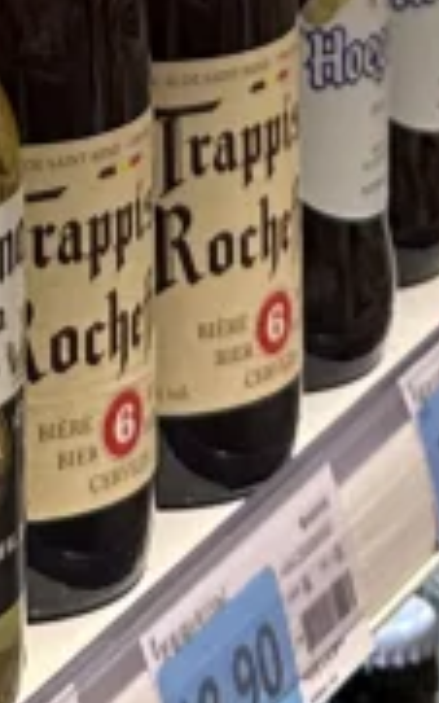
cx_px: -19
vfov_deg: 8.9
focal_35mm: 202
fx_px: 3870
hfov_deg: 6.5
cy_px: -1251
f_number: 1.78
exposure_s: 1/276
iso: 100
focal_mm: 6.76
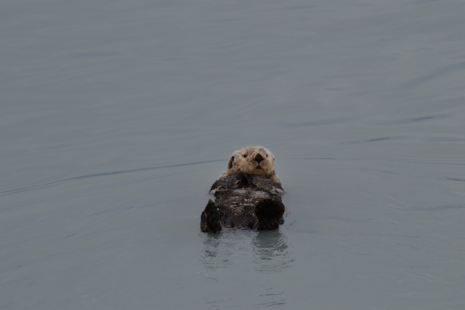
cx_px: 232
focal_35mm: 450
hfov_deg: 4.6
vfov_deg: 3.1
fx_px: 5812
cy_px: 155
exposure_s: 1/160
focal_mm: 300
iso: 100
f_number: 11
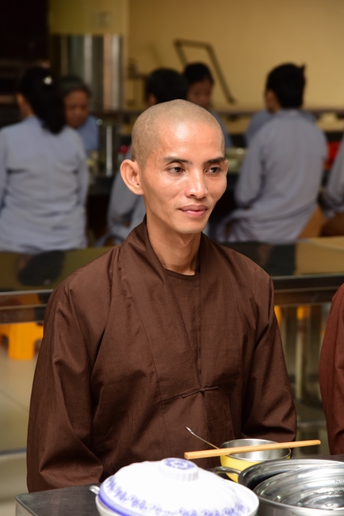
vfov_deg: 18.3
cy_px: 258
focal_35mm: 112
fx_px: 1604
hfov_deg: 12.2
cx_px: 172
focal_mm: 112
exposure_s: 1/60
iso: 640
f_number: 5.6
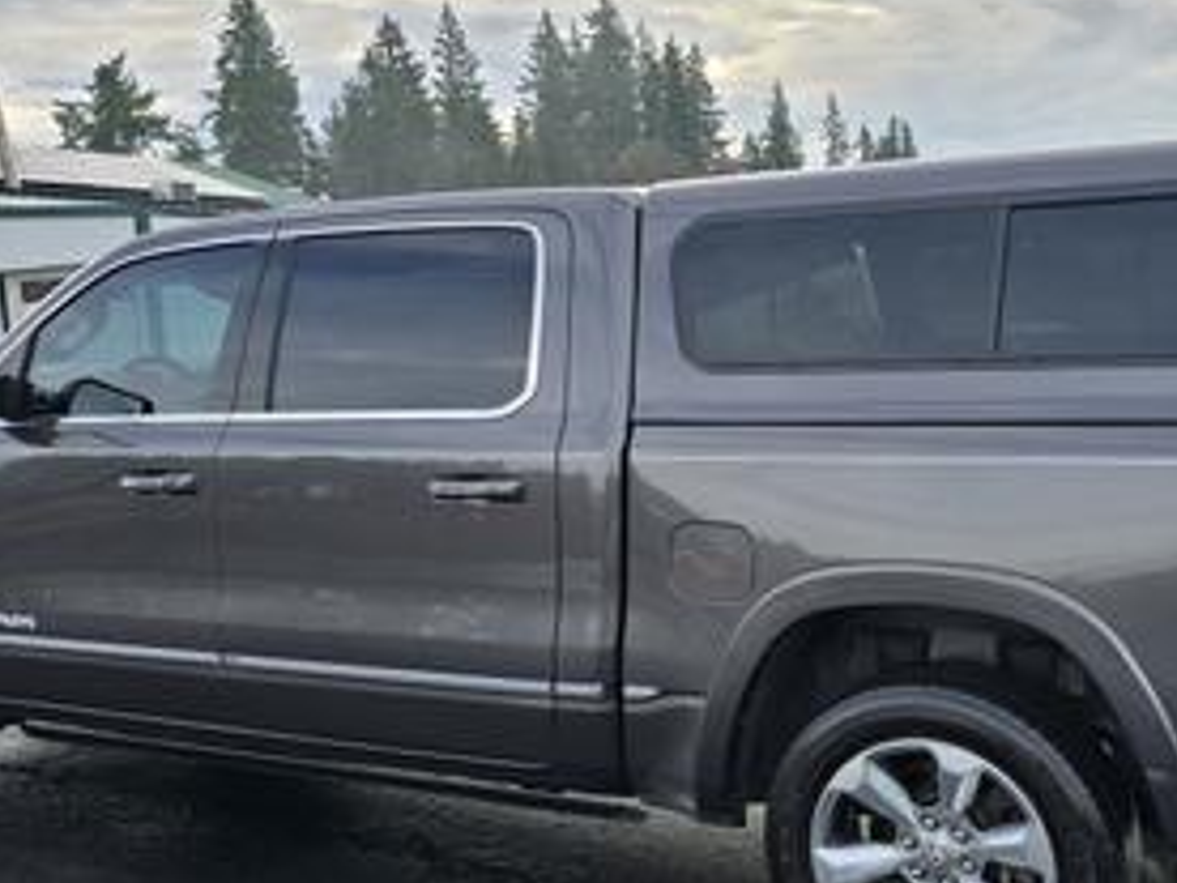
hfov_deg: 44.5
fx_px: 1428
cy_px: 542
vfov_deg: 34.2
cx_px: 725
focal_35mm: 42
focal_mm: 6.3
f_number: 1.7
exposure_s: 1/443
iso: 12
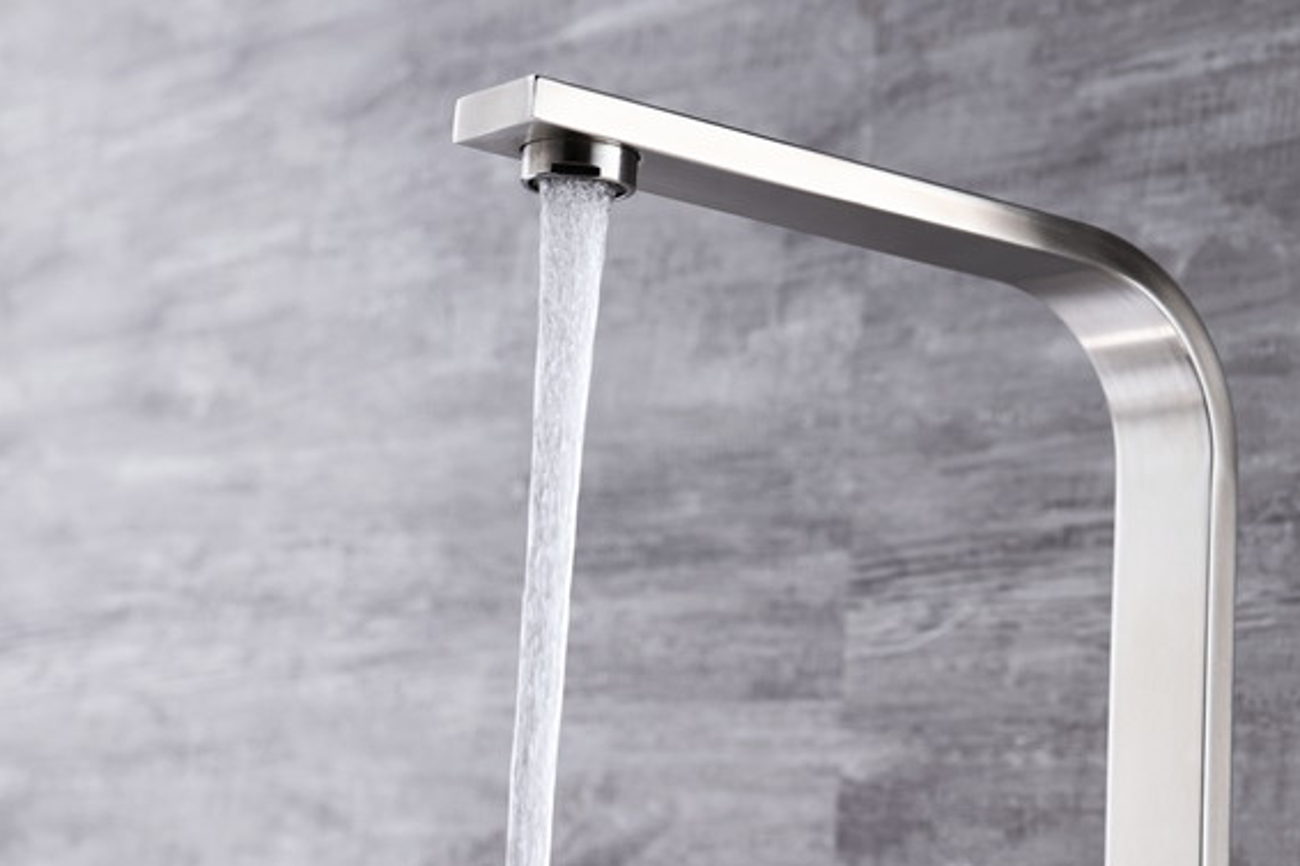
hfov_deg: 20.6
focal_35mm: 99
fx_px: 3574
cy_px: 350
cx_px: 549
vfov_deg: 13.8
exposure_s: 1/100
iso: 100
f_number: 10
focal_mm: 70
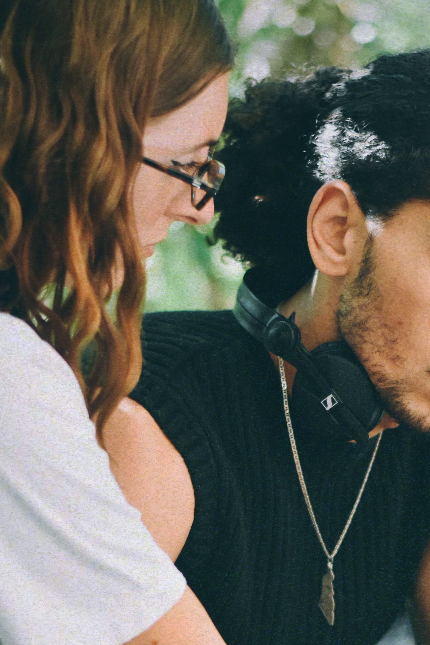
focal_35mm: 136
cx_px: 367
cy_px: 576
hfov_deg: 10.0
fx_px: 2436
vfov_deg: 14.9
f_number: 1.8
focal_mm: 50
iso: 1600
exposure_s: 1/4000
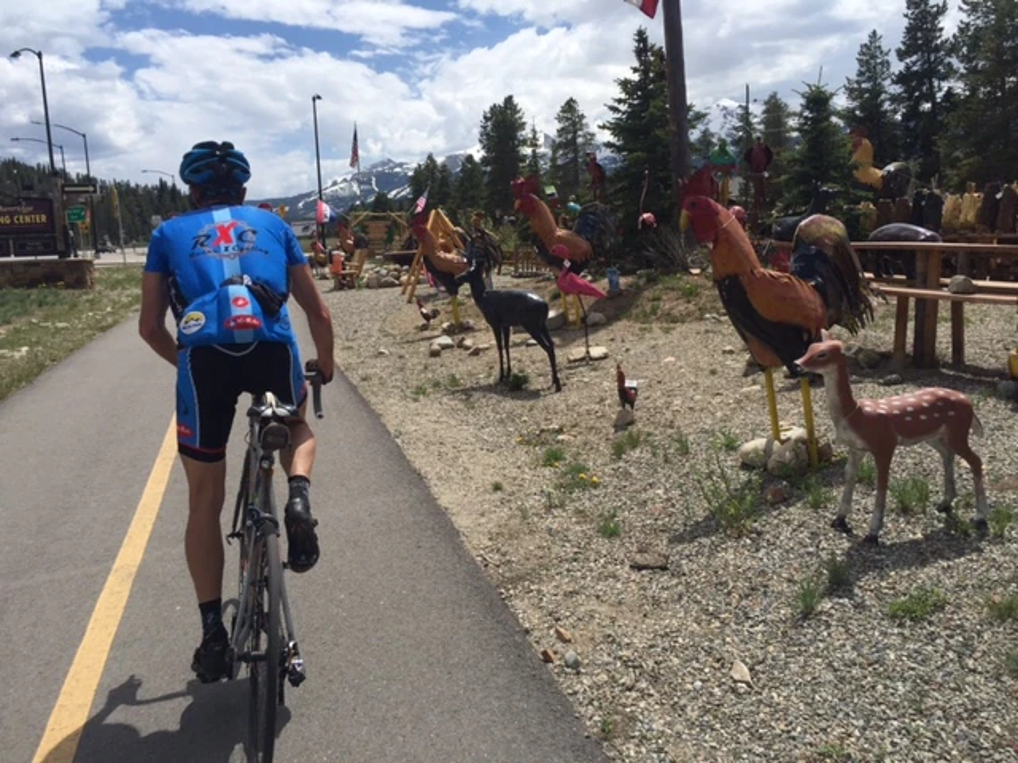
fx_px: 853
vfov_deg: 48.2
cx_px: 509
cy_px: 382
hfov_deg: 61.7
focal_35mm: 29
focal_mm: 4.15
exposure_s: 1/3968
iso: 32
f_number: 2.2
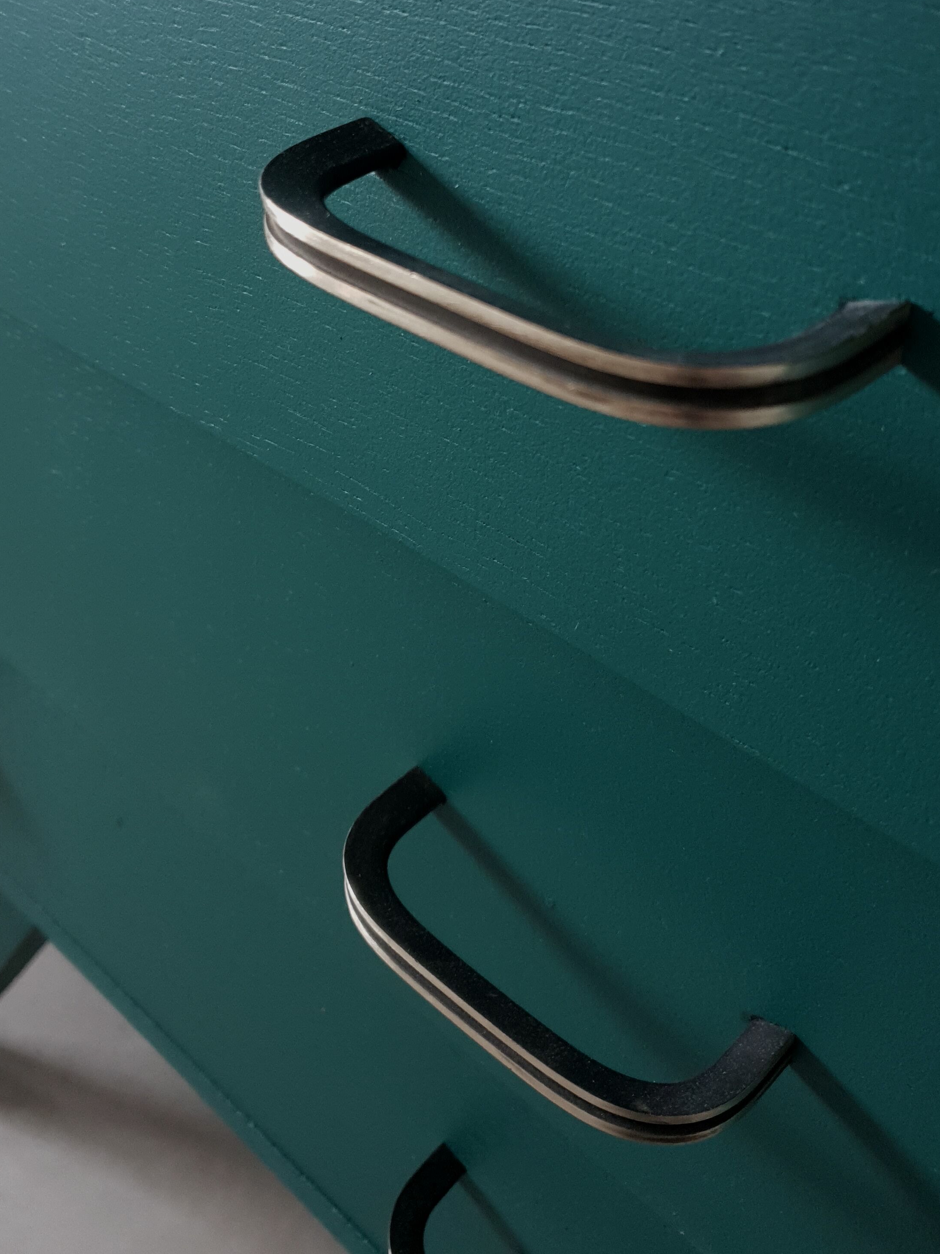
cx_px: 543
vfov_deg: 50.1
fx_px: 1303
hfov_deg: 39.6
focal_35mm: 36
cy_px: 387
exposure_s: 1/30
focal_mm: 4.3
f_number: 1.5
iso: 160
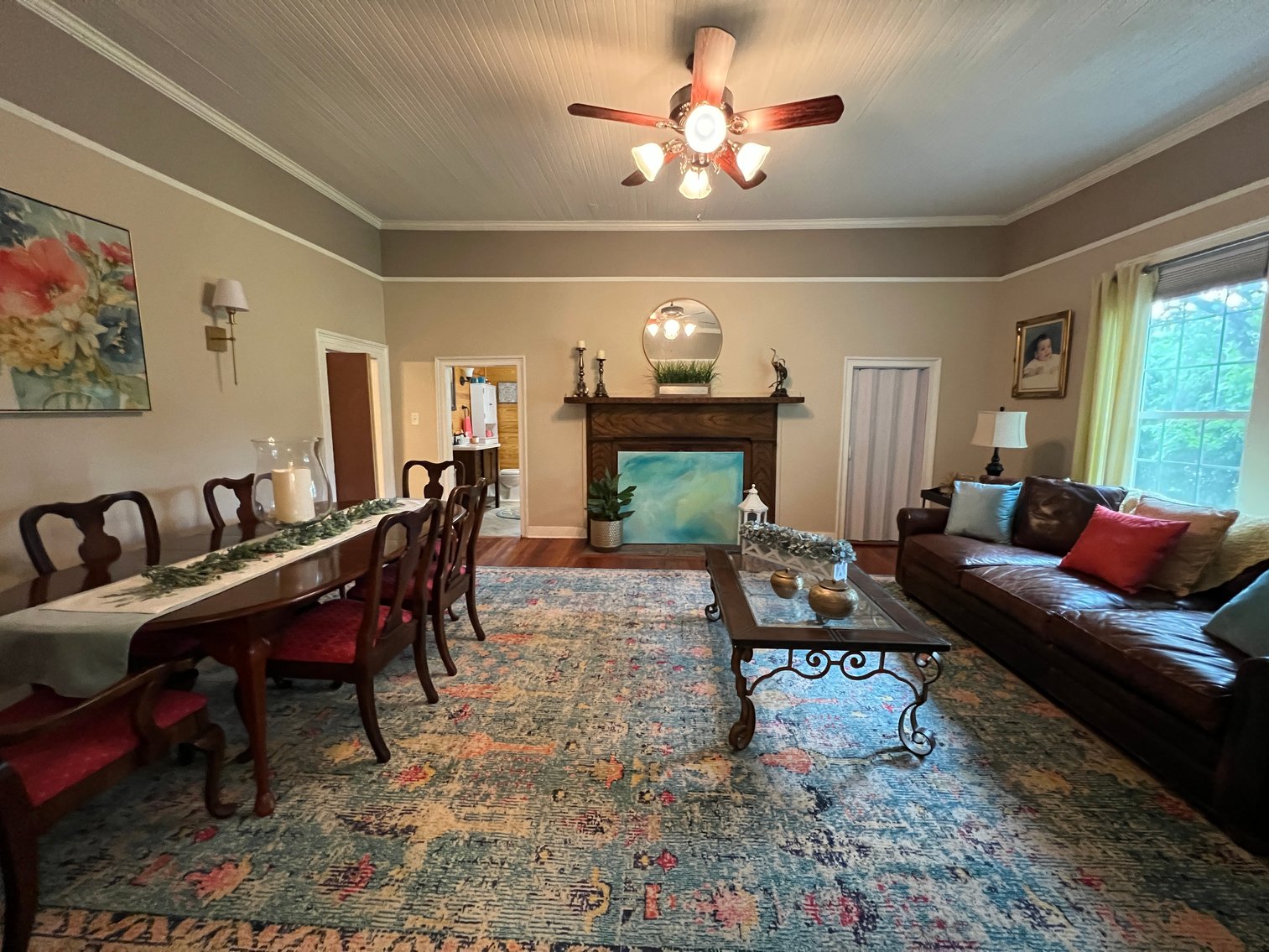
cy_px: 476
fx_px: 477
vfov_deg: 89.9
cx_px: 634
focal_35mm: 13
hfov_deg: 106.2
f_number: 1.8
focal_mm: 1.57
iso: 1000
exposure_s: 1/60
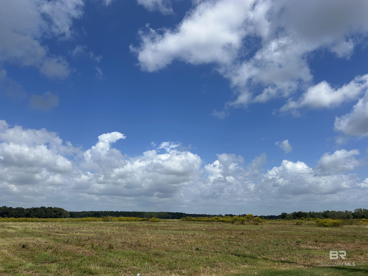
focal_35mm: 26
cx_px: 184
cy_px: 138
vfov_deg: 53.1
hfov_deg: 67.3
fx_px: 276
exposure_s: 1/7463
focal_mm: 5.7
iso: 50
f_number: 1.5
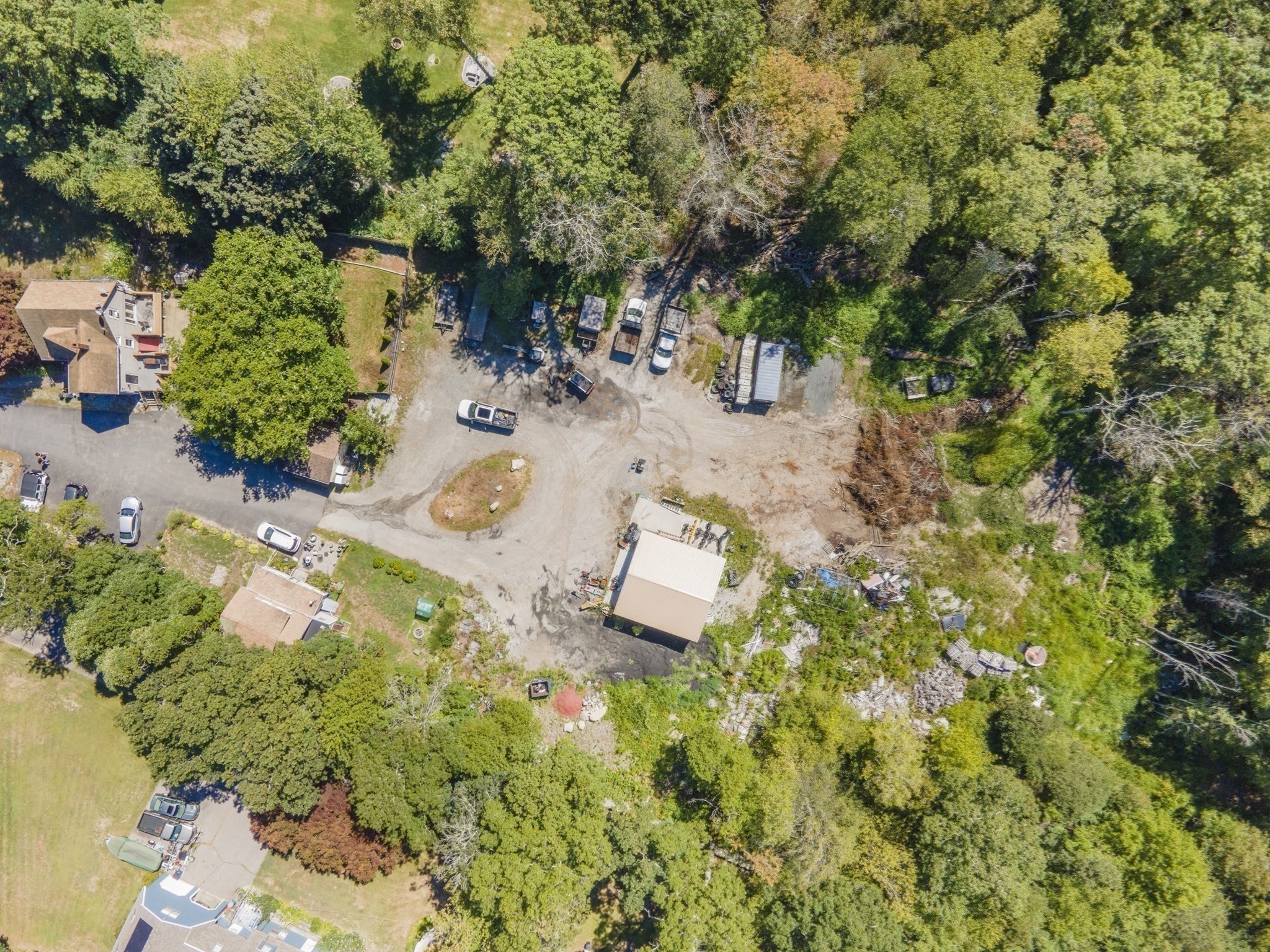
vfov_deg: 56.8
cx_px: 635
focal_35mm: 24
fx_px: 881
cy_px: 476
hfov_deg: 71.6
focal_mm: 4.5
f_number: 2.8
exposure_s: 1/500
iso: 100
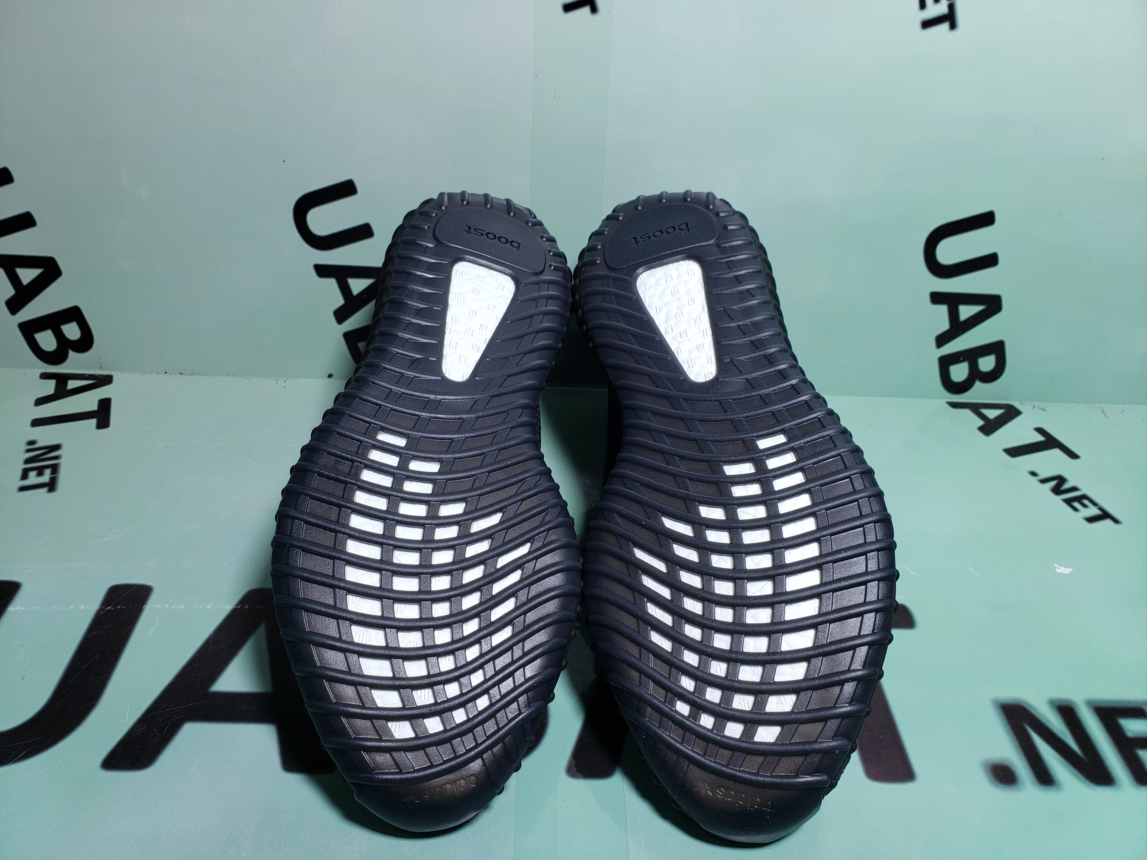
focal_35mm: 26
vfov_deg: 53.1
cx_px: 574
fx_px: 862
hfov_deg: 67.3
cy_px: 430
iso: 50
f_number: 1.5
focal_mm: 4.3
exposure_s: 1/147
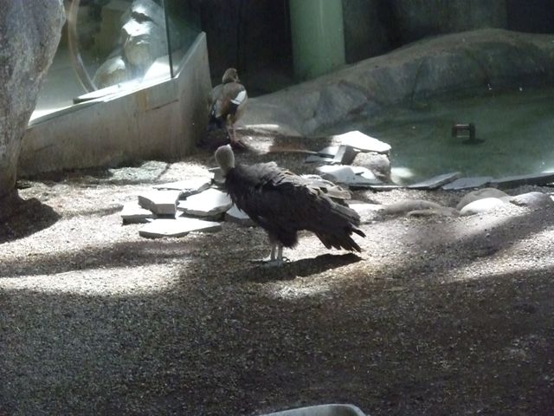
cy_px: 208
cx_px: 277
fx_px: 1792
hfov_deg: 17.6
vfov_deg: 13.2
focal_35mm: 112
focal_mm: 20.2
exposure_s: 1/200
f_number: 5.3
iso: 1600
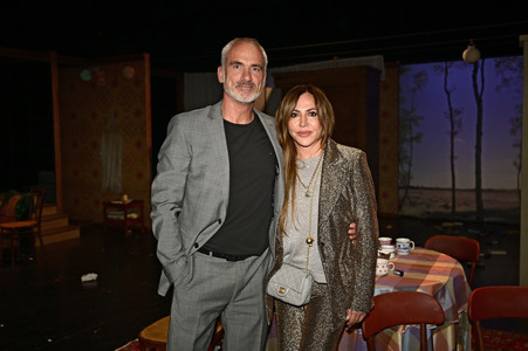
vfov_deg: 41.7
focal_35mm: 32
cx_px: 264
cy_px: 176
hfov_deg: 59.5
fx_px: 462
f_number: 3.5
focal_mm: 31.5
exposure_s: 1/200
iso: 1600
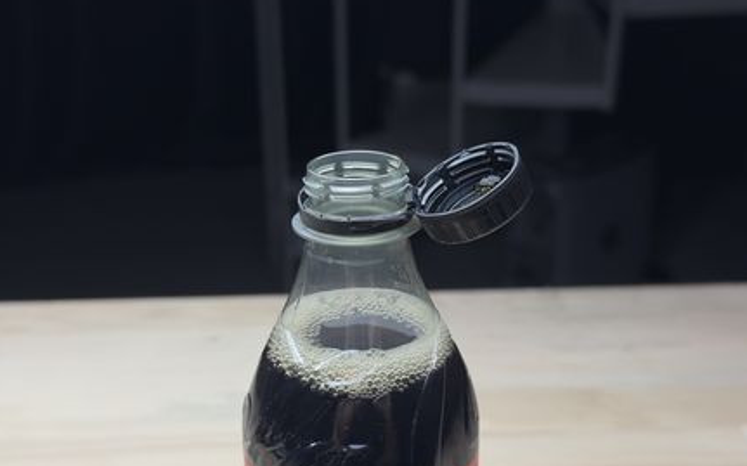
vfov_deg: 24.8
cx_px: 376
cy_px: 263
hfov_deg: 38.9
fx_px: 1058
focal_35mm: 52
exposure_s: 1/156
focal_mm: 6.86
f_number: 1.78
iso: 50
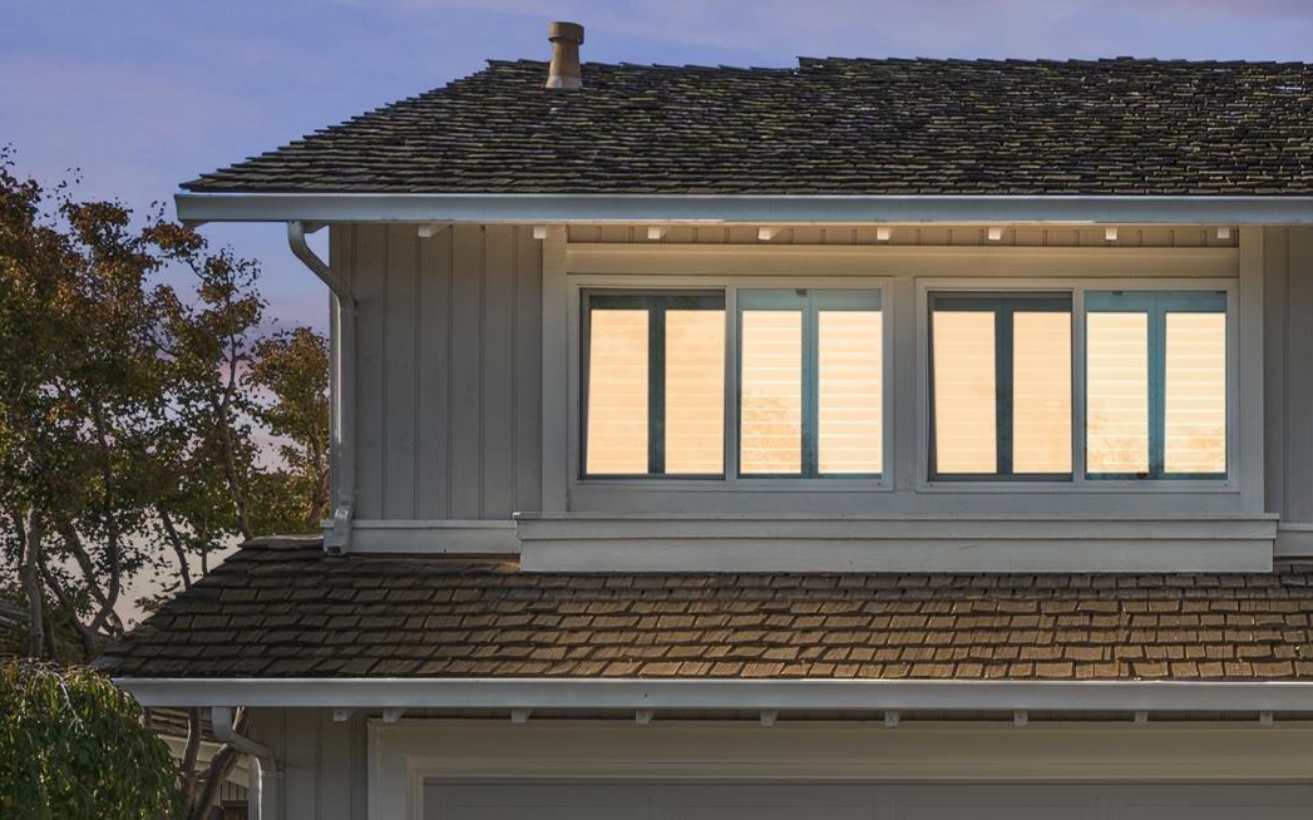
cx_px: 1262
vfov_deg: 17.4
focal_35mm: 73
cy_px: 812
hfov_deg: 26.9
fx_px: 2612
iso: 250
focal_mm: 20
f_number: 9
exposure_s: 1/60
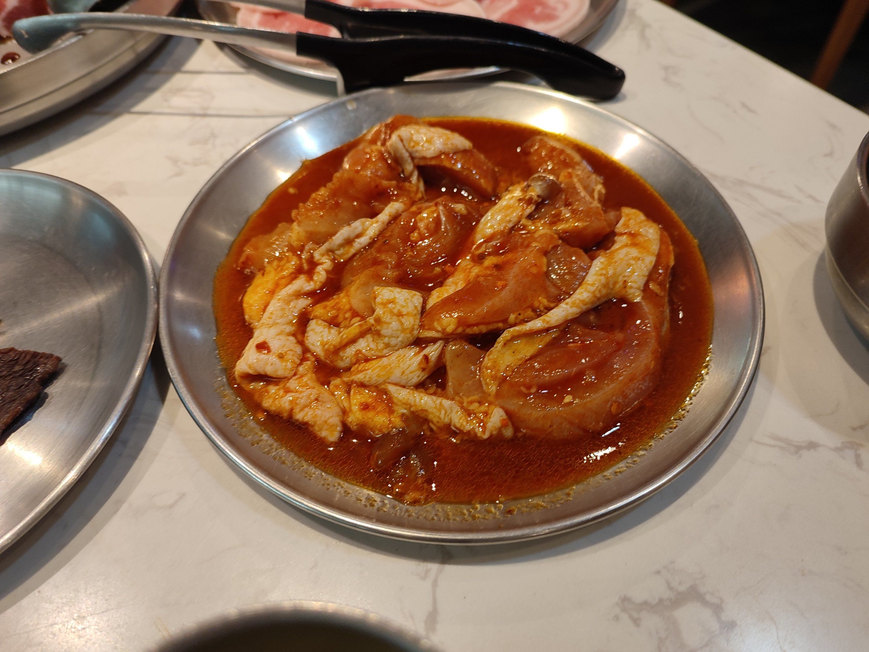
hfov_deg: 69.4
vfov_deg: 54.9
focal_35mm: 25
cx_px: 434
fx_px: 628
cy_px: 326
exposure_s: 1/33
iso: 218
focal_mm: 5.96
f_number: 1.75
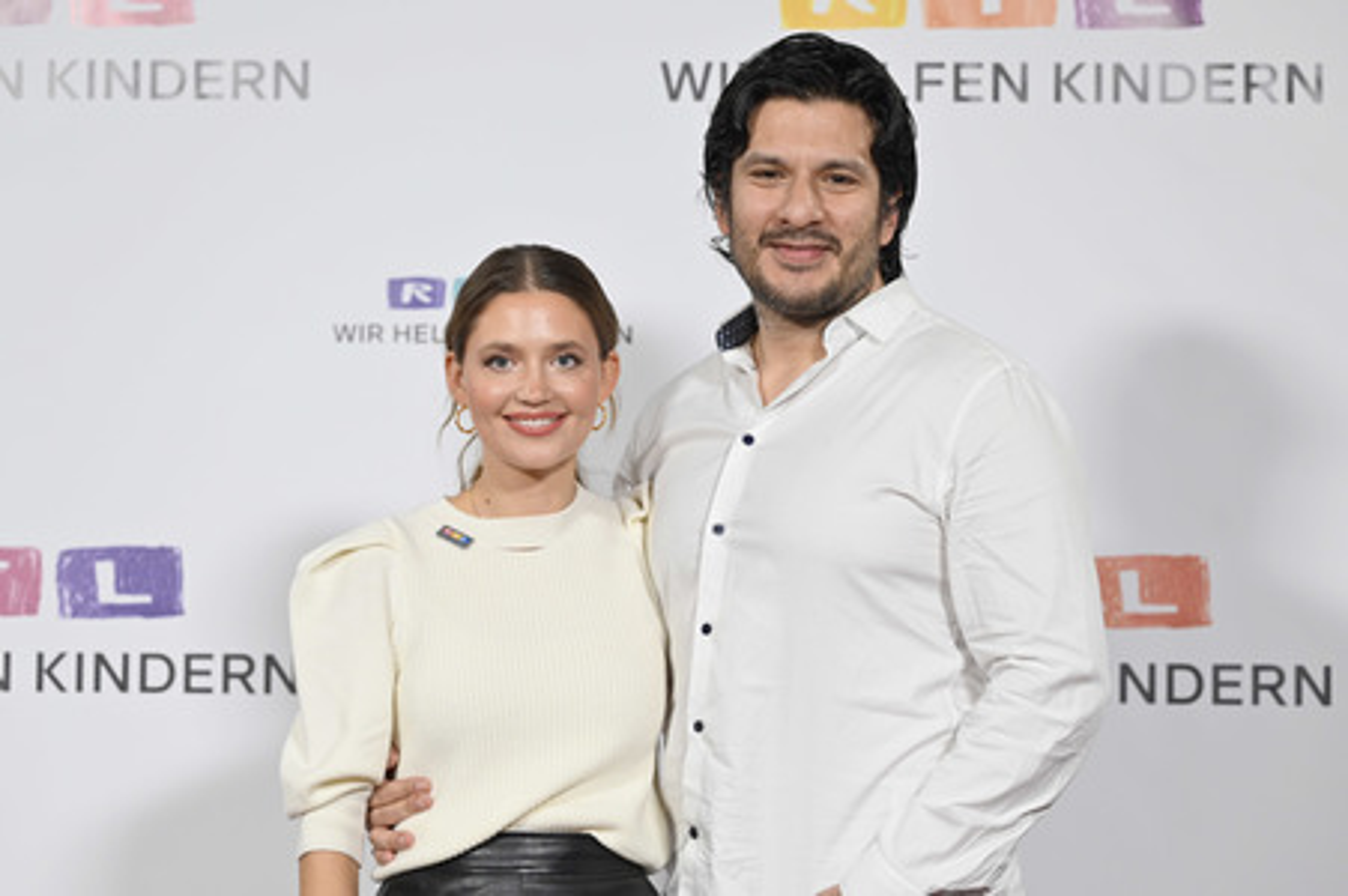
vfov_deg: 13.9
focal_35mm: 98
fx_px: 3667
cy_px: 448
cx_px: 674
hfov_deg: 20.8
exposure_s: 1/320
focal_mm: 98
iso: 1250
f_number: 3.5
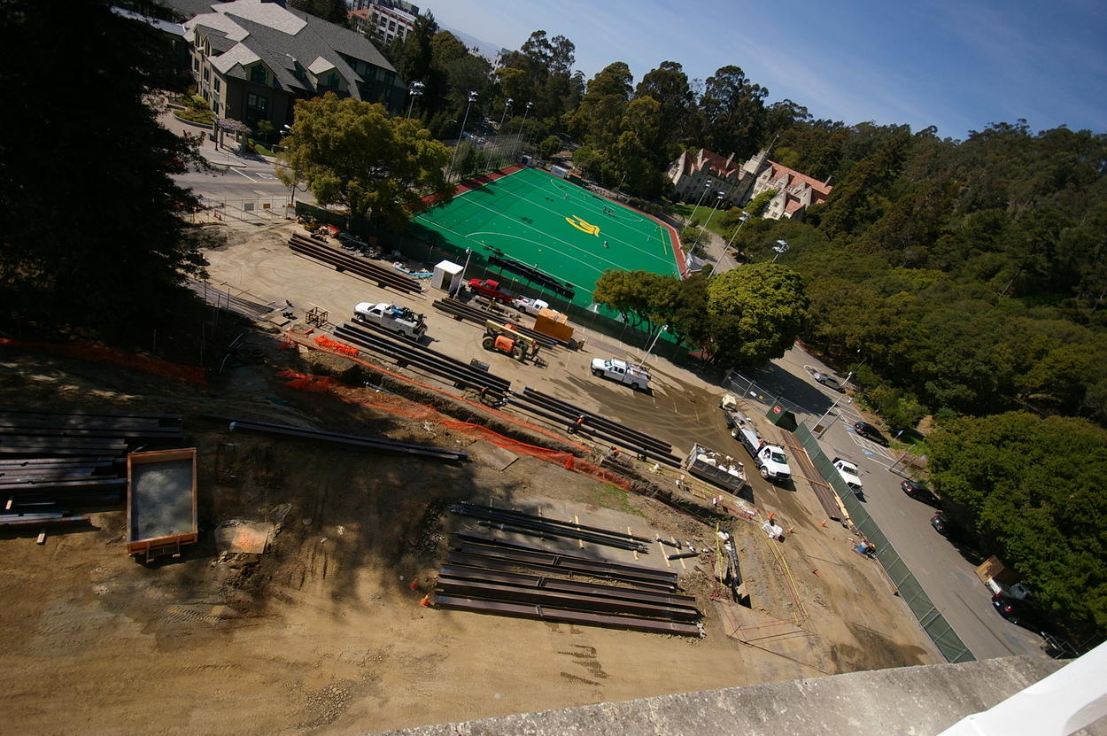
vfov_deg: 77.2
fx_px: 461
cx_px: 554
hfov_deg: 100.4
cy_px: 368
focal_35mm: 15
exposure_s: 1/1500
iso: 200
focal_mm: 10
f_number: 5.6
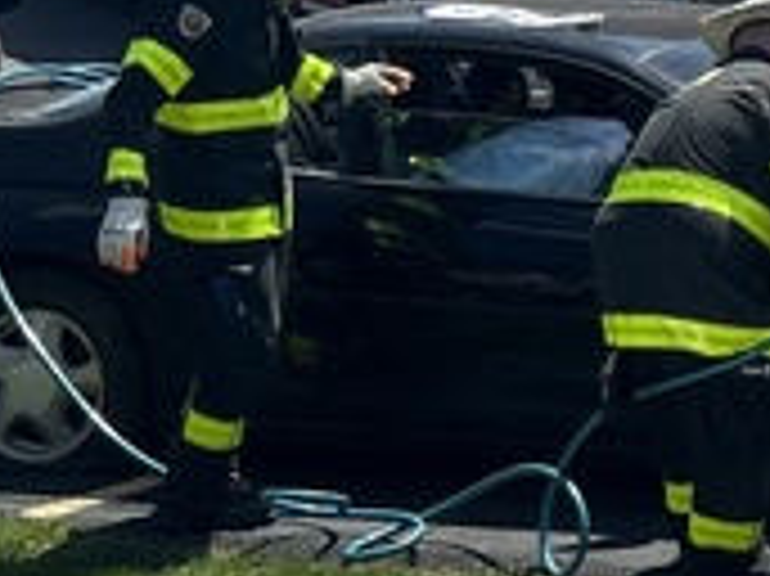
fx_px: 3468
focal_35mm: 156
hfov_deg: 11.5
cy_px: -202
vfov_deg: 9.3
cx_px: 1490
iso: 50
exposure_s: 1/3831
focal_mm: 5.7
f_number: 1.5
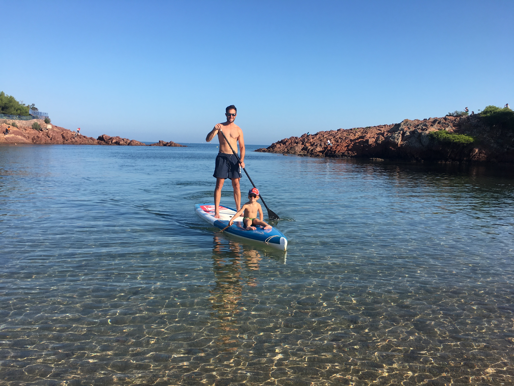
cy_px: 193
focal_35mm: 29
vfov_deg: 48.2
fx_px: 431
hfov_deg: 61.7
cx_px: 257
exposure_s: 1/1241
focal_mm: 4.15
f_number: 2.2
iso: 25
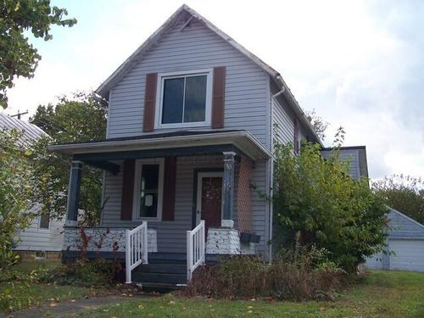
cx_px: 212
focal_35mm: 37
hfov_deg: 50.1
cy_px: 159
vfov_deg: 38.7
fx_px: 453
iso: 64
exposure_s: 1/400
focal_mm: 6.75
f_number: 2.8
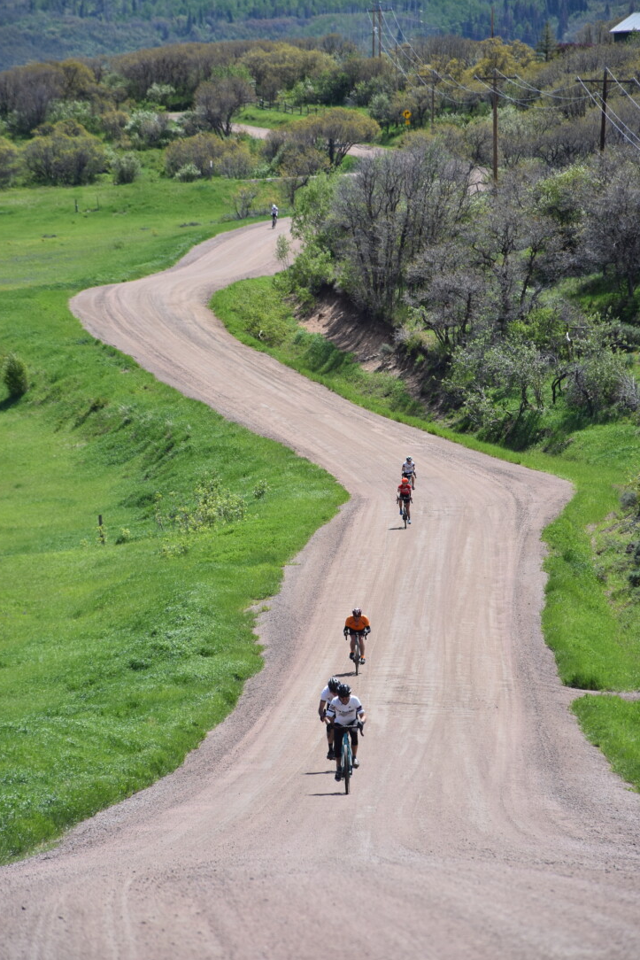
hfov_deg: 6.2
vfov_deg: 9.2
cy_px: 466
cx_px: 328
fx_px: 5944
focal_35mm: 223
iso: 320
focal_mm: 140
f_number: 8
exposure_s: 1/800
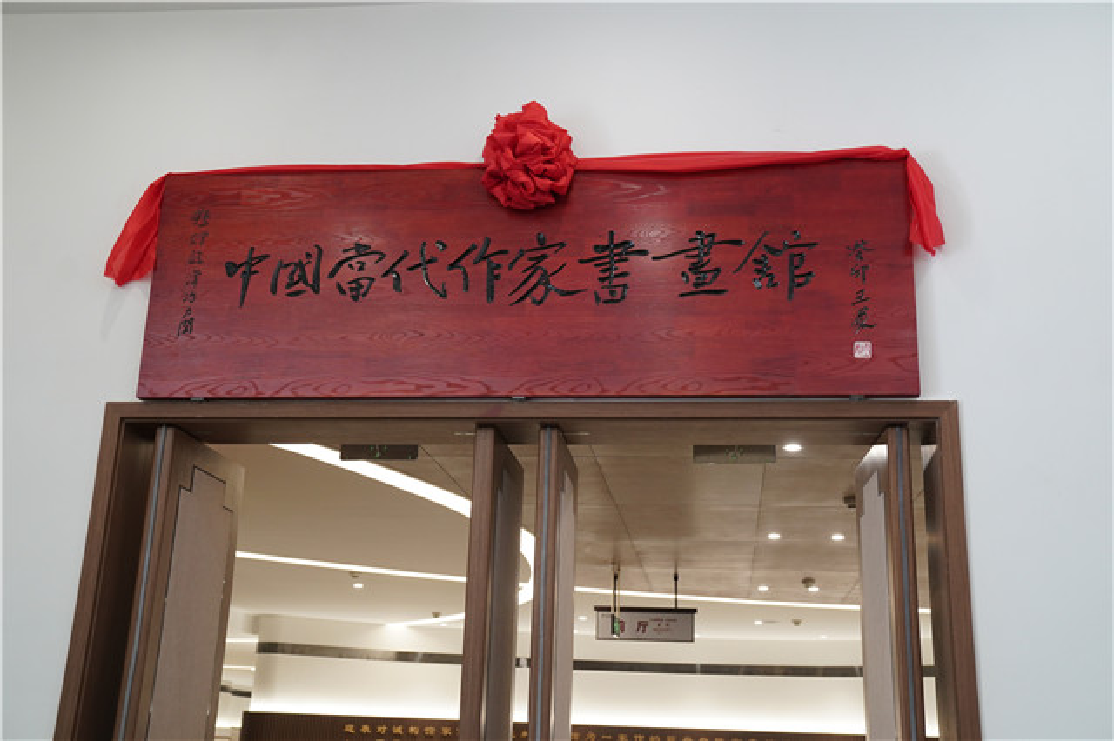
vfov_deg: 32.6
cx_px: 557
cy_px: 370
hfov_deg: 47.4
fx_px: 1268
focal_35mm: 41
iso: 1600
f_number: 4
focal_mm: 41
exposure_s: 1/160
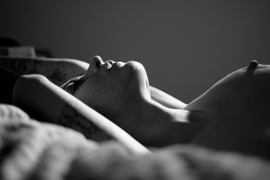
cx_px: 135
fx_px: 397
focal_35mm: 53
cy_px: 90
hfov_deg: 37.5
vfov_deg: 25.5
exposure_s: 1/100
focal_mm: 35
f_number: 1.4
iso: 400
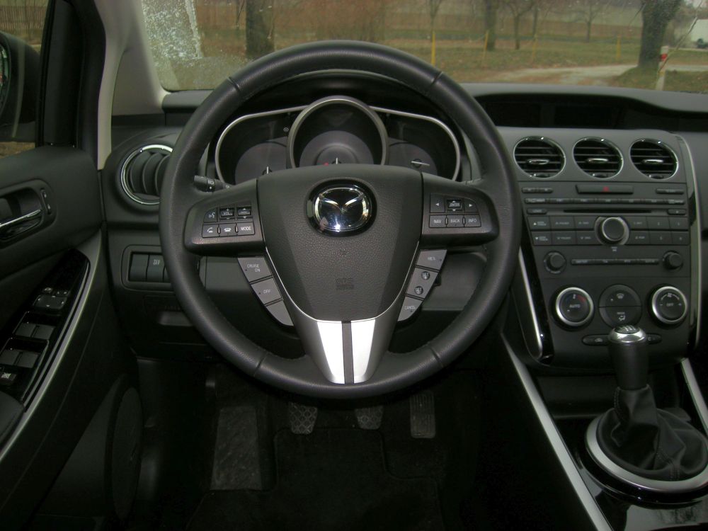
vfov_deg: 40.7
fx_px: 716
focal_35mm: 35
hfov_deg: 52.6
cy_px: 266
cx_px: 354
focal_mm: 5.7
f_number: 2.8
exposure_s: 1/30
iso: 64
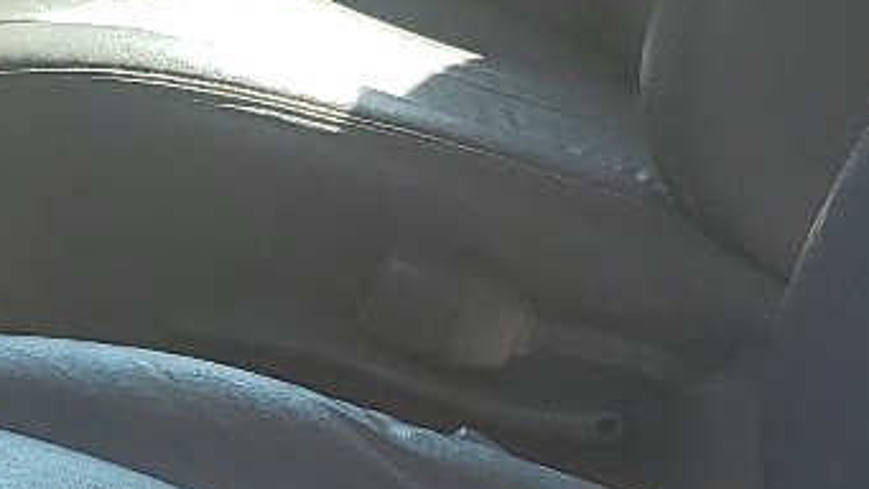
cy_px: 400
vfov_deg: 9.1
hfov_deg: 15.3
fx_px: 3065
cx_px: -275
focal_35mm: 133
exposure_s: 1/833
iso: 50
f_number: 1.5
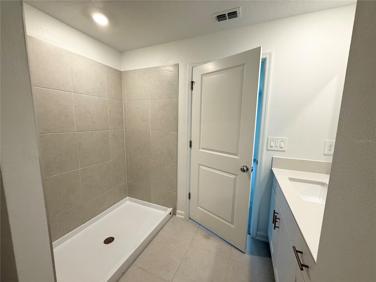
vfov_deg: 85.7
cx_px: 188
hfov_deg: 102.1
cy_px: 141
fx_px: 152
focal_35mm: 14
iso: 200
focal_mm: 2.22
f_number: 2.2
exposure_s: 1/120
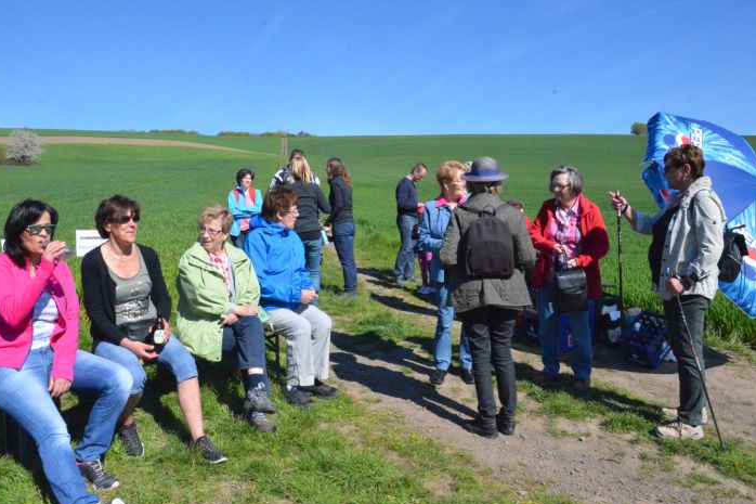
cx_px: 382
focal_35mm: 28
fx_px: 588
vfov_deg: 46.4
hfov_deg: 65.5
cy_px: 259
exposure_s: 1/2500
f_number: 18
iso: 6400
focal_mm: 18
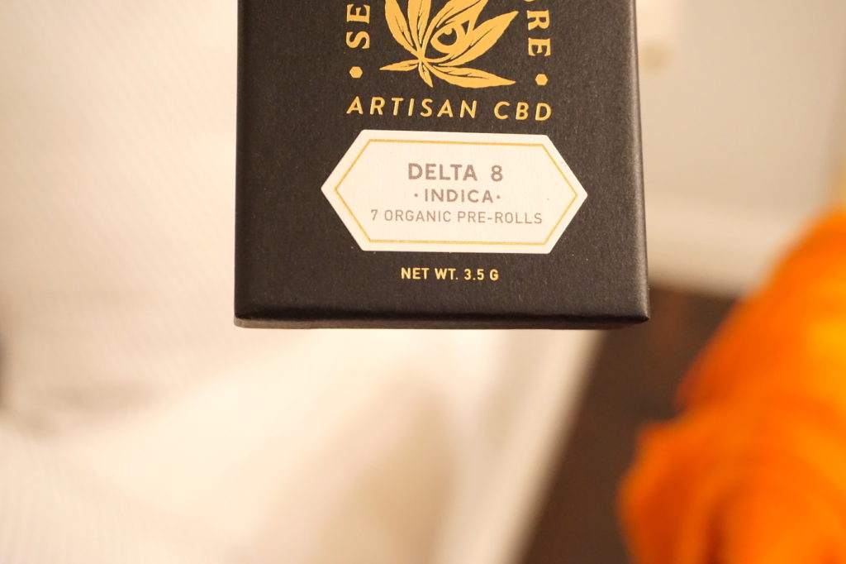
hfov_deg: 38.9
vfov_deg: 26.5
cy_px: 282
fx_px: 1198
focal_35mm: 51
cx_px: 423
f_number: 5.6
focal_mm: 34
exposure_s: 1/20
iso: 3200
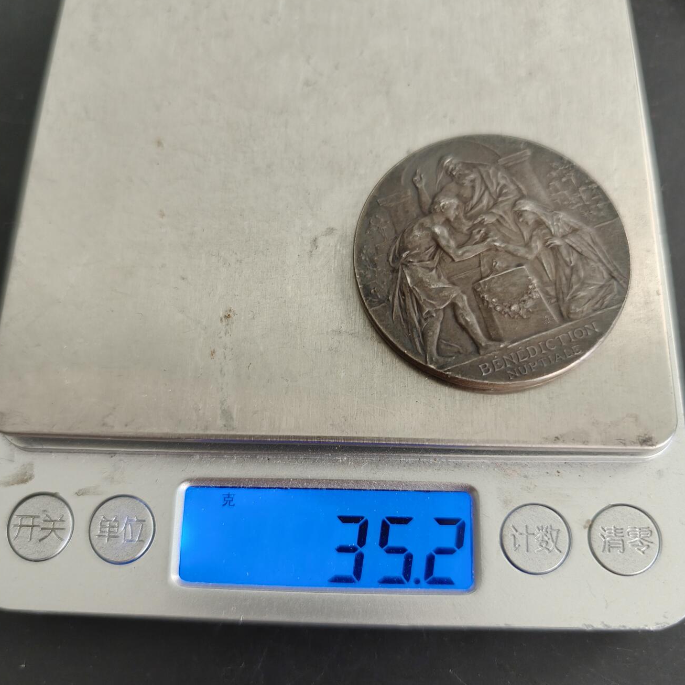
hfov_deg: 57.3
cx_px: 346
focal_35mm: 28
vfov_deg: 57.2
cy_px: 373
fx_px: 627
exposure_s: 1/180
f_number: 1.6
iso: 250
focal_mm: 6.06
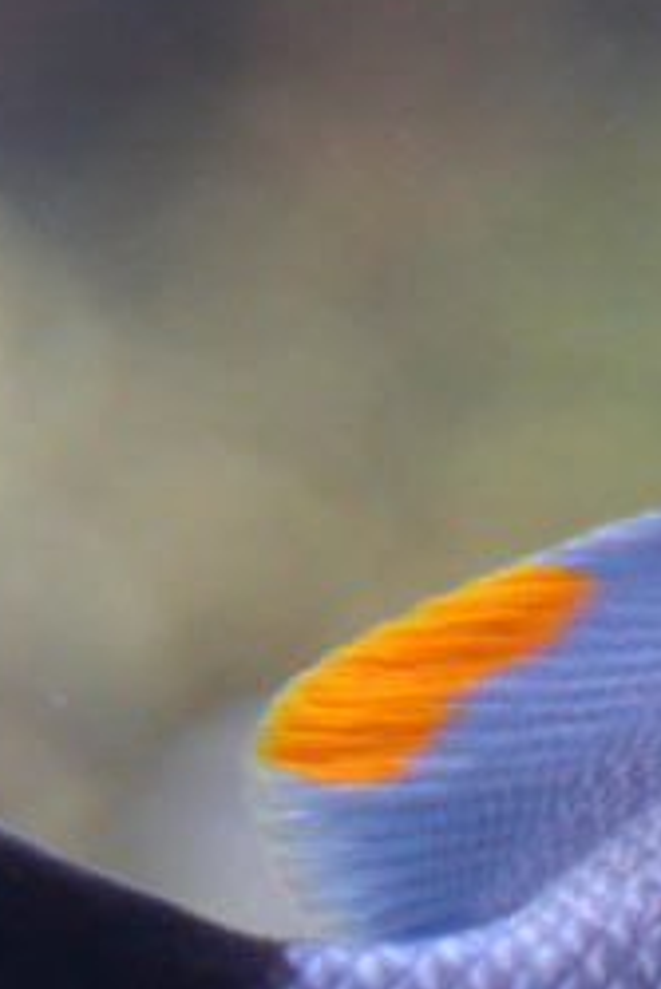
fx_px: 16006
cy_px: 1199
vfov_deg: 3.5
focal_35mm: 582
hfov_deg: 2.4
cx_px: 1492
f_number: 2.8
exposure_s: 1/400
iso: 1250
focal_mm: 90
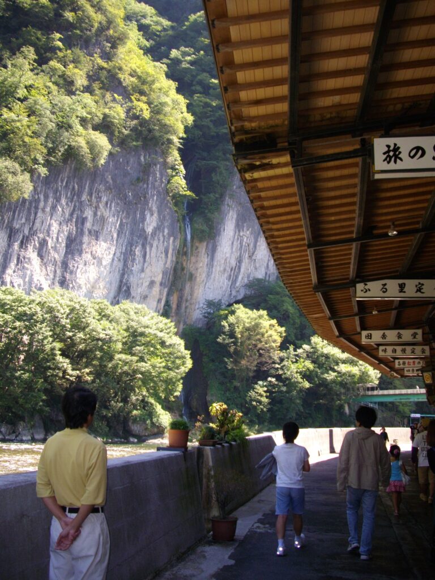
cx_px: 218
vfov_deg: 50.1
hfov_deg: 38.7
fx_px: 620
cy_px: 290
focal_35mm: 37
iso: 100
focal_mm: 6.2
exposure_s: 1/200
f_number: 2.8
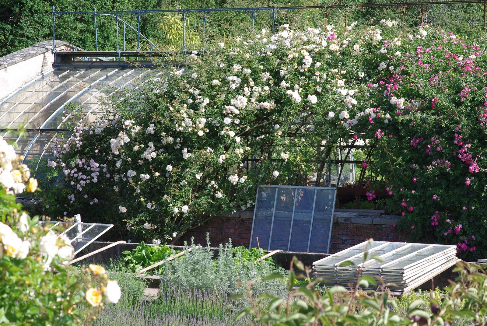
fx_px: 1422
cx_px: 244
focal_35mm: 105
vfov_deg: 13.1
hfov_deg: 19.4
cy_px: 163
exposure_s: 1/250
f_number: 8
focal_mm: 70
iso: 200
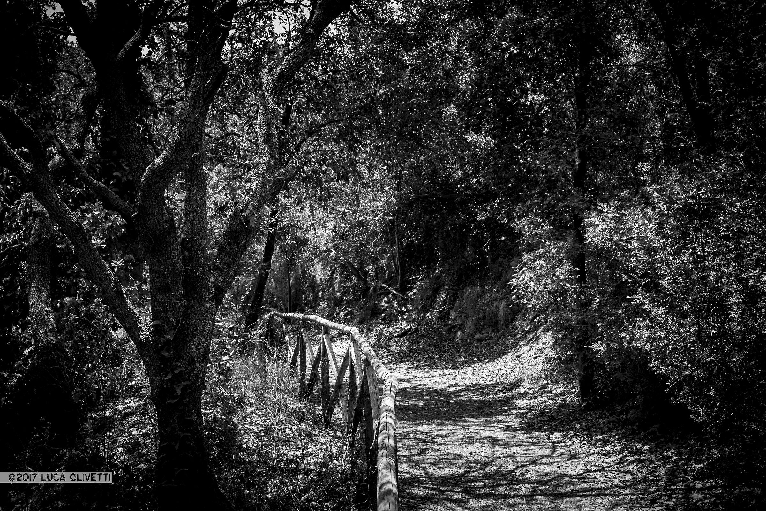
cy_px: 256
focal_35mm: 48
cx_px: 383
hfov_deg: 41.1
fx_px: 1021
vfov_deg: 28.1
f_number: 8
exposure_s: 1/250
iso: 400
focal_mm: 32
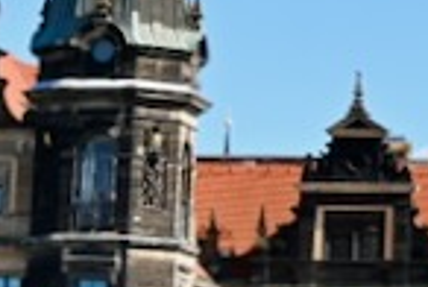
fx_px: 3669
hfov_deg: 6.2
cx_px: 1187
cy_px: 47
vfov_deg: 4.5
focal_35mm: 308
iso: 400
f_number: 11
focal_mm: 41
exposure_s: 1/100
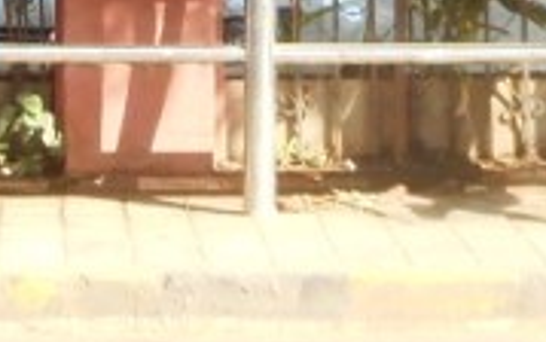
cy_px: -321
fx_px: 3974
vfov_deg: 4.8
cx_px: -27
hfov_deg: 7.8
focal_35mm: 267
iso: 80
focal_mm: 7.9
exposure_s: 1/30
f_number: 4.7
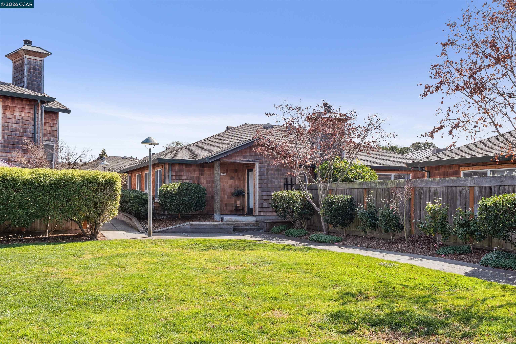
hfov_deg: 53.1
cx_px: 258
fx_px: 516
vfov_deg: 36.9
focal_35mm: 36
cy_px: 172
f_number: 7.1
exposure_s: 1/1000
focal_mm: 24
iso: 250
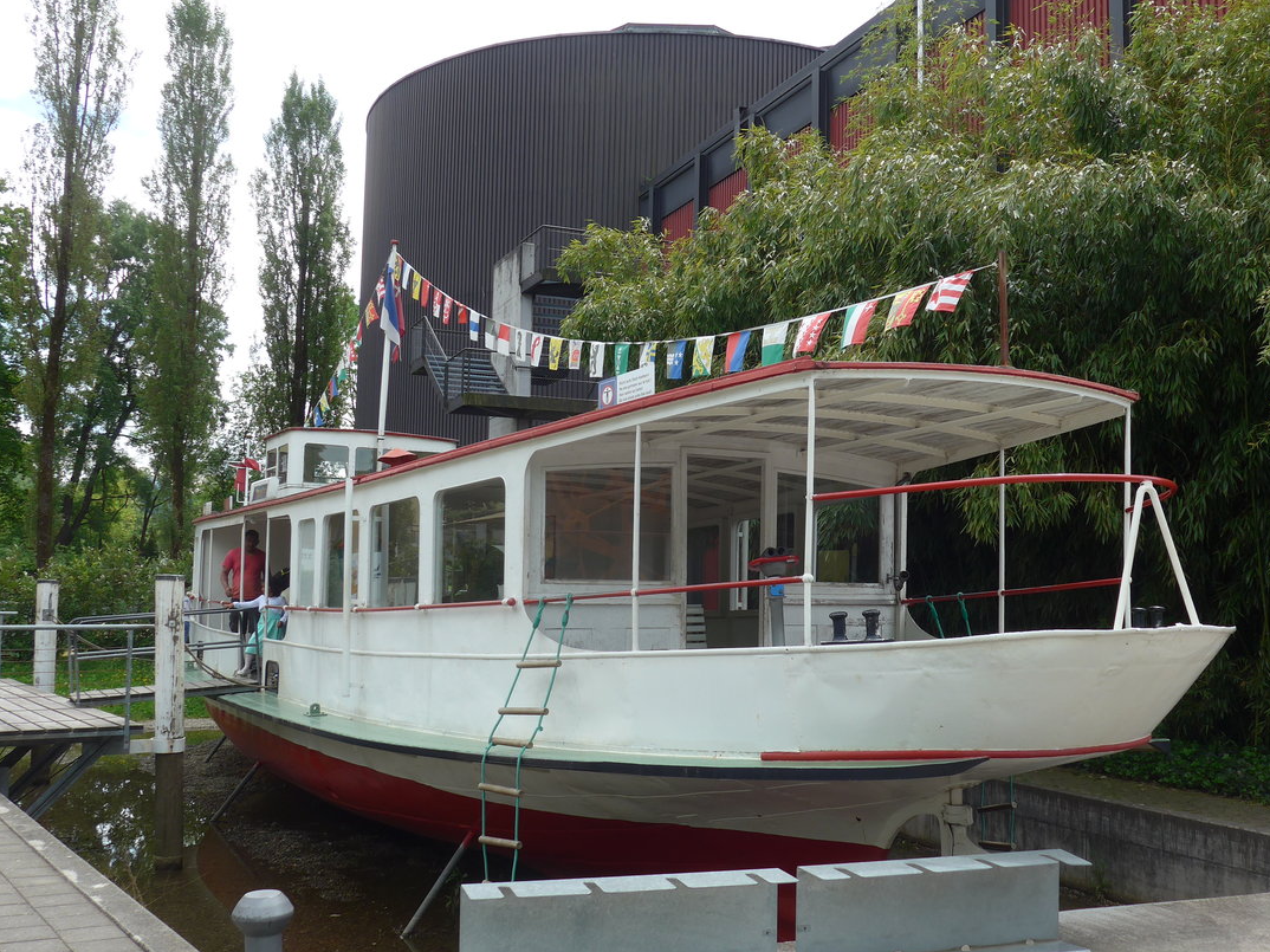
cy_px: 473
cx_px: 707
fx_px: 1394
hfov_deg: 48.9
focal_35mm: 38
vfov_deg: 37.7
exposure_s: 1/640
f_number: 2.8
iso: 80
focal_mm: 7
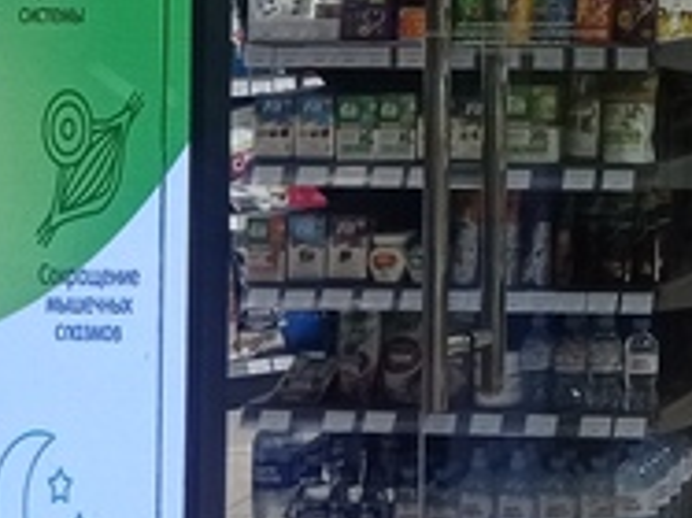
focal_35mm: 150
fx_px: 2997
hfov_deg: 12.4
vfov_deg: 9.6
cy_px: -244
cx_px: 1103
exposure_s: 1/117
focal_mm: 4.74
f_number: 1.79
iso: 100
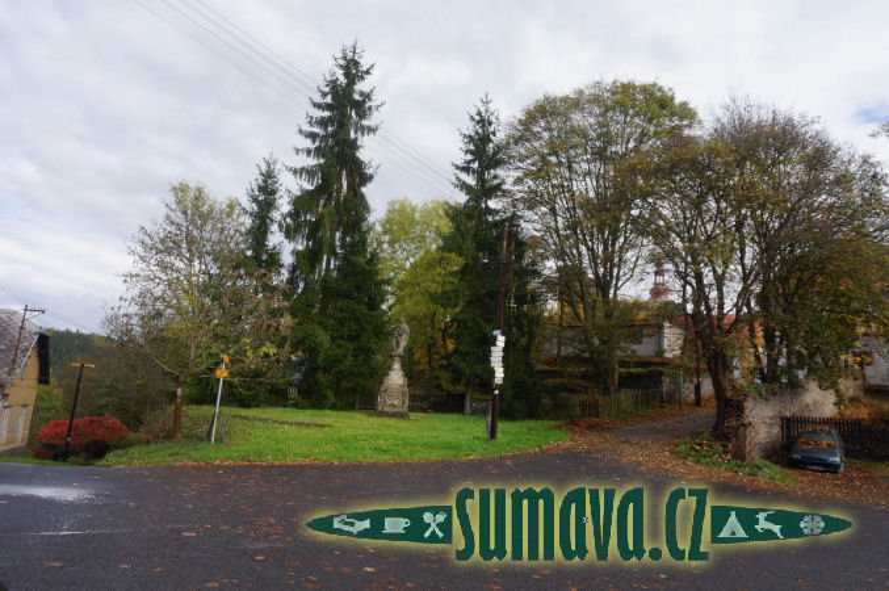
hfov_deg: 73.8
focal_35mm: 24
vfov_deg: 53.0
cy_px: 296
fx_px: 592
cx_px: 444
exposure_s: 1/100
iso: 200
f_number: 14
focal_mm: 16
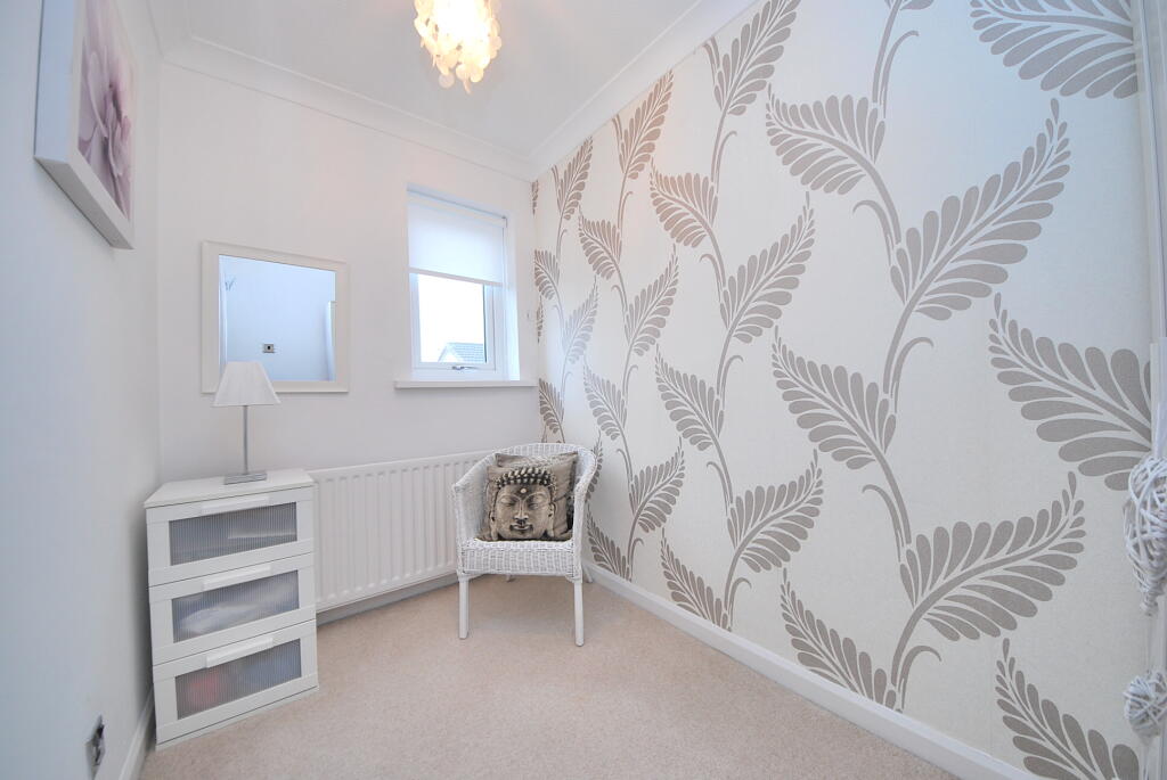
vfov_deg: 90.1
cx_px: 584
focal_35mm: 12
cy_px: 390
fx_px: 389
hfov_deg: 112.6
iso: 200
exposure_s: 1/30
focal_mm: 8
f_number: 4.5
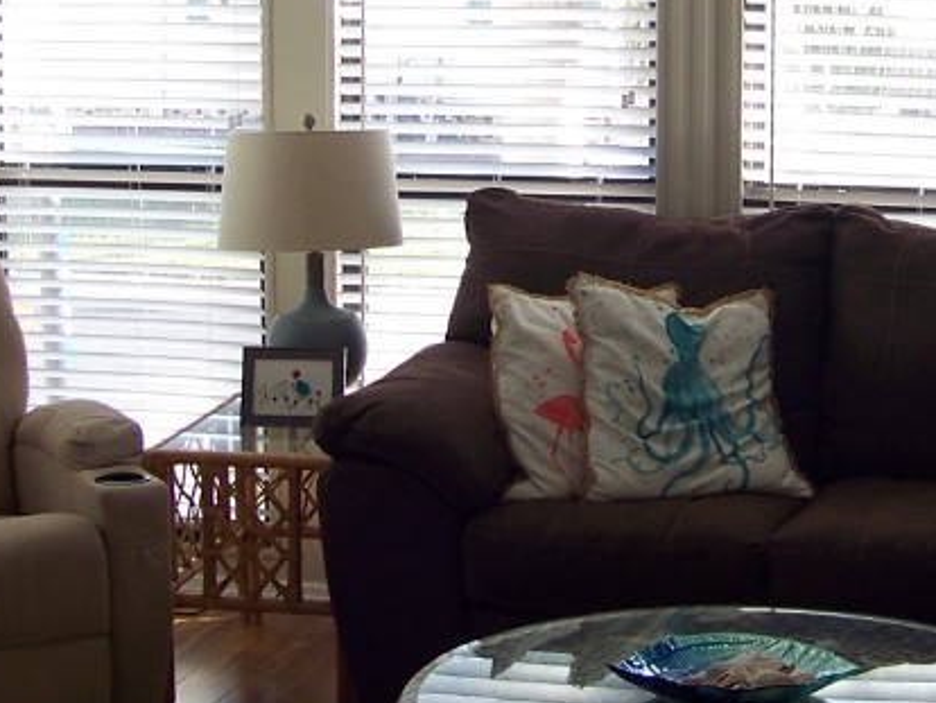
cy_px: 145
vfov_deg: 16.5
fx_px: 2408
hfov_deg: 21.9
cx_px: 656
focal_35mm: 89
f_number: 2.8
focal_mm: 5.85
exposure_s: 1/30
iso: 64
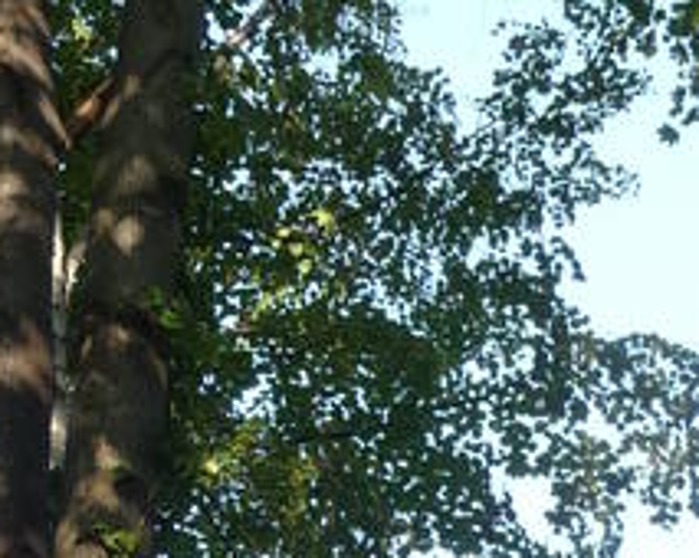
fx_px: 2832
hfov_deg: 14.1
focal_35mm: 137
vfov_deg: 11.1
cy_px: 592
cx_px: 302
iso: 100
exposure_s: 1/160
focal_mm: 4.7
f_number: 3.3
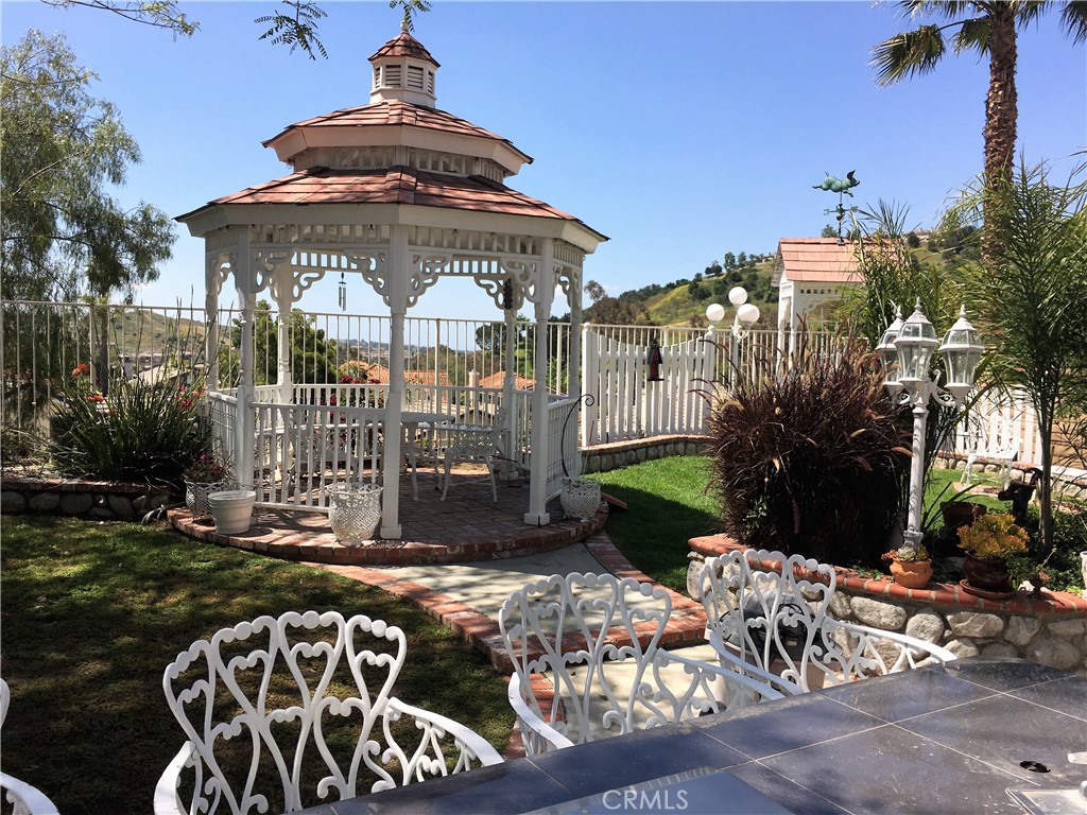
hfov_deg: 61.7
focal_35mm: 29
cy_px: 408
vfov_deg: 48.2
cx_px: 544
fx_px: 911
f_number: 2.2
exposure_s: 1/2653
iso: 25
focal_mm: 4.15
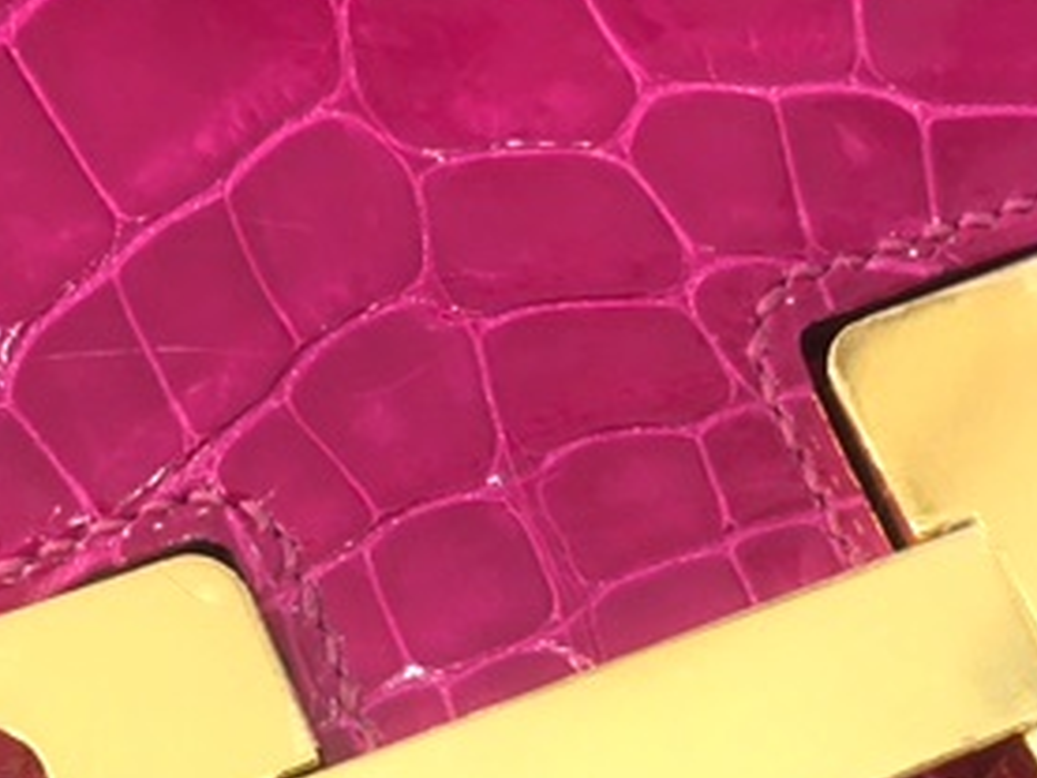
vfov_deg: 21.3
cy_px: 752
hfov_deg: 29.0
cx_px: 528
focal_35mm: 67
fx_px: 2008
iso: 80
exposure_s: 1/30
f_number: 2.2
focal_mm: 4.15
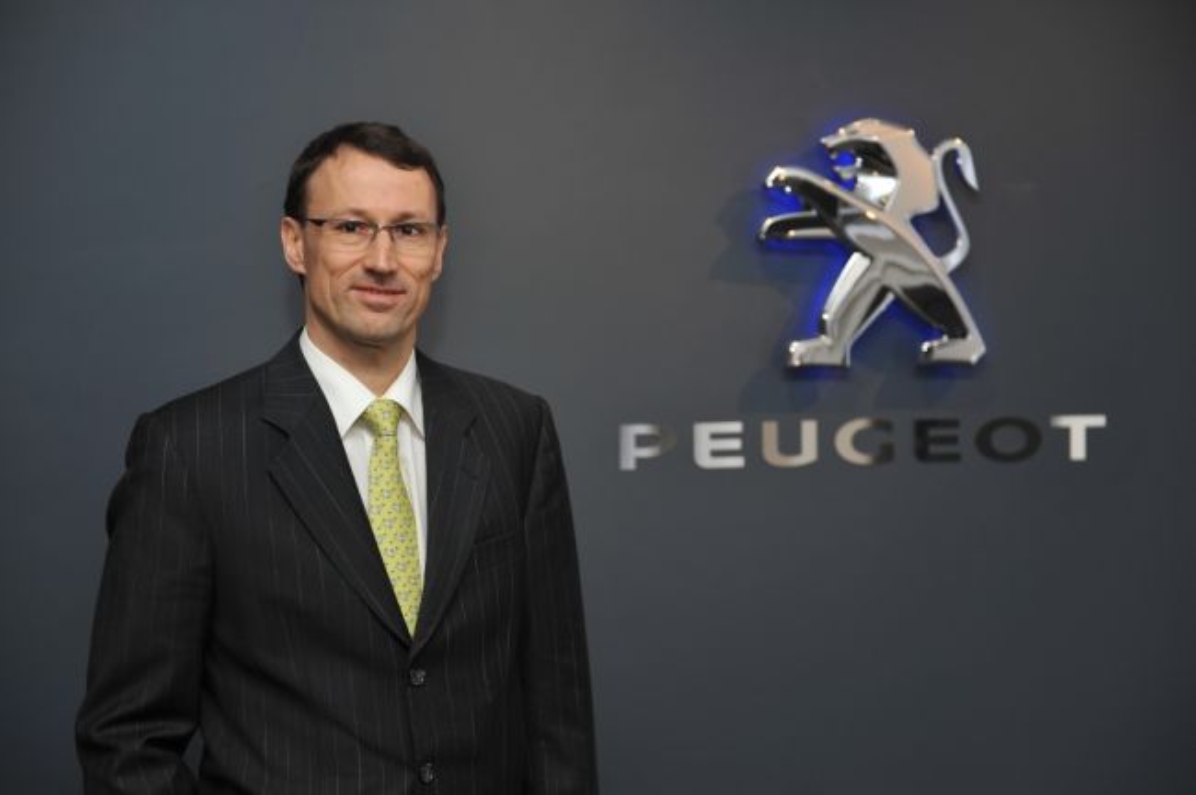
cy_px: 398
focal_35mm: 62
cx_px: 598
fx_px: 2058
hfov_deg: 32.4
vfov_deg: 21.9
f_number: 3.2
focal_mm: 62
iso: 400
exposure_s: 1/160
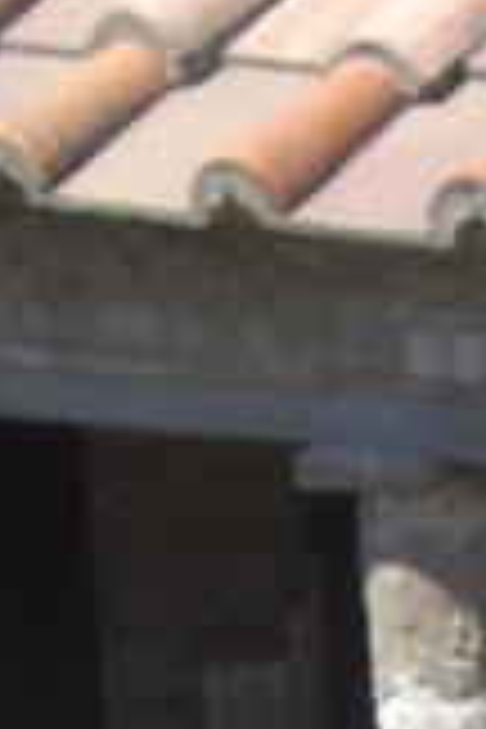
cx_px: 778
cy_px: 950
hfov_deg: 3.5
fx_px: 7897
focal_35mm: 390
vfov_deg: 5.3
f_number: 4.3
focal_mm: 6.2
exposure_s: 1/500
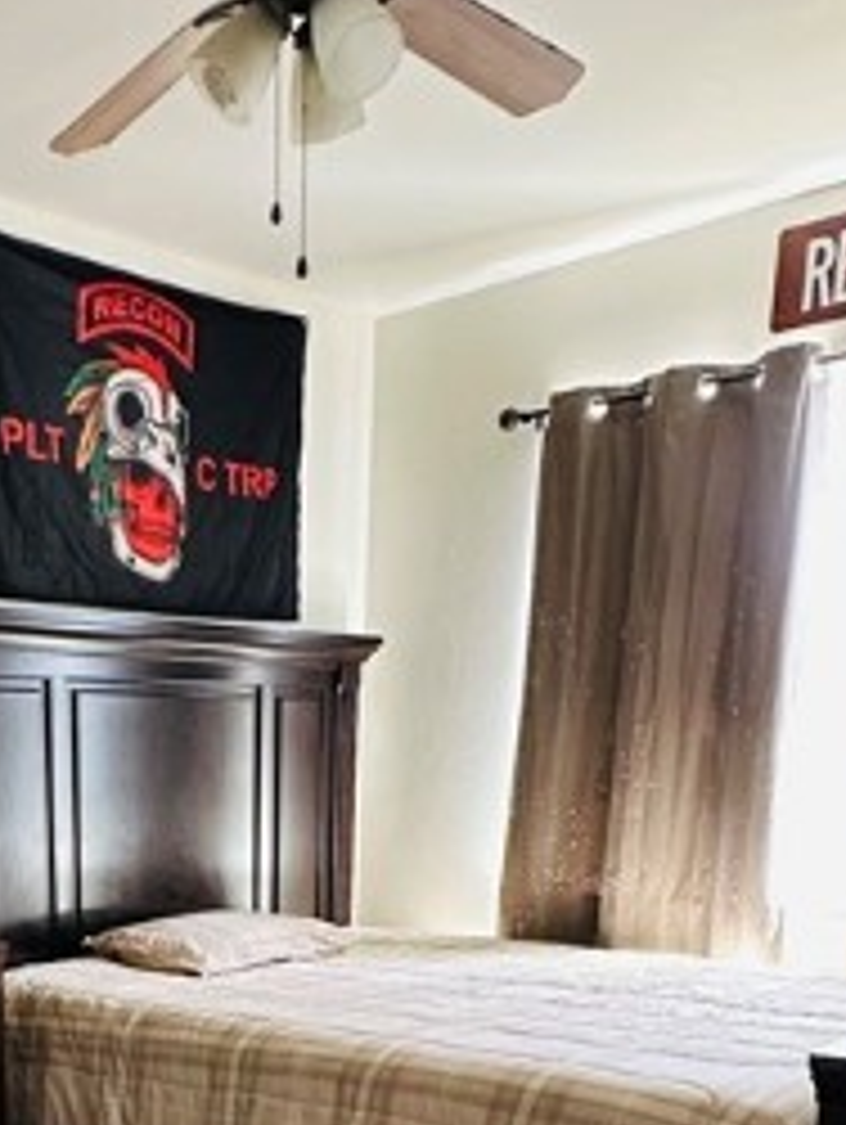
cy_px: 1112
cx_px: 126
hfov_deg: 32.4
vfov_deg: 39.0
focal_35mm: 43
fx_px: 1399
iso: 640
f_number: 2.2
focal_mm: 2.22
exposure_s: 1/60
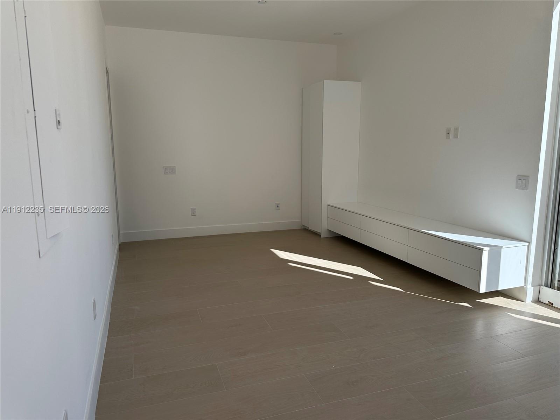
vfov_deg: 56.8
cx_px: 280
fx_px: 388
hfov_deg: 71.6
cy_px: 210
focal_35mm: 24
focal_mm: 6.86
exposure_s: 1/570
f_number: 1.78
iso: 80
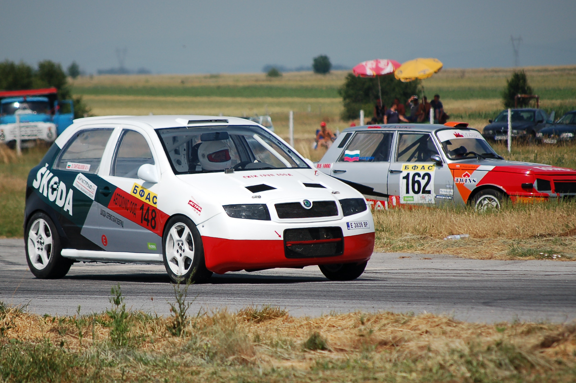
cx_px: 232
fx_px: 5978
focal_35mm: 374
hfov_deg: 5.5
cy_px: 193
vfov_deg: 3.7
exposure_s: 1/1600
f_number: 5.6
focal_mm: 200
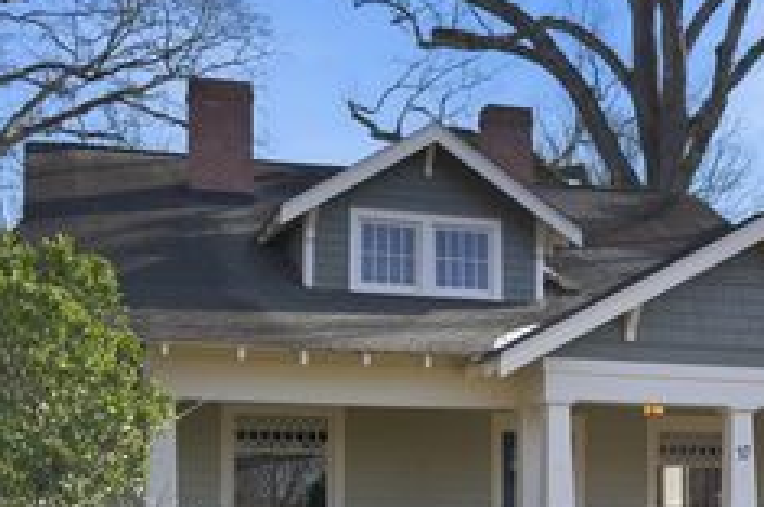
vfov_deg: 20.2
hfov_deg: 30.4
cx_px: 494
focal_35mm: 66
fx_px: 1399
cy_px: 440
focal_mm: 31
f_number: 5
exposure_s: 1/160
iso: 100
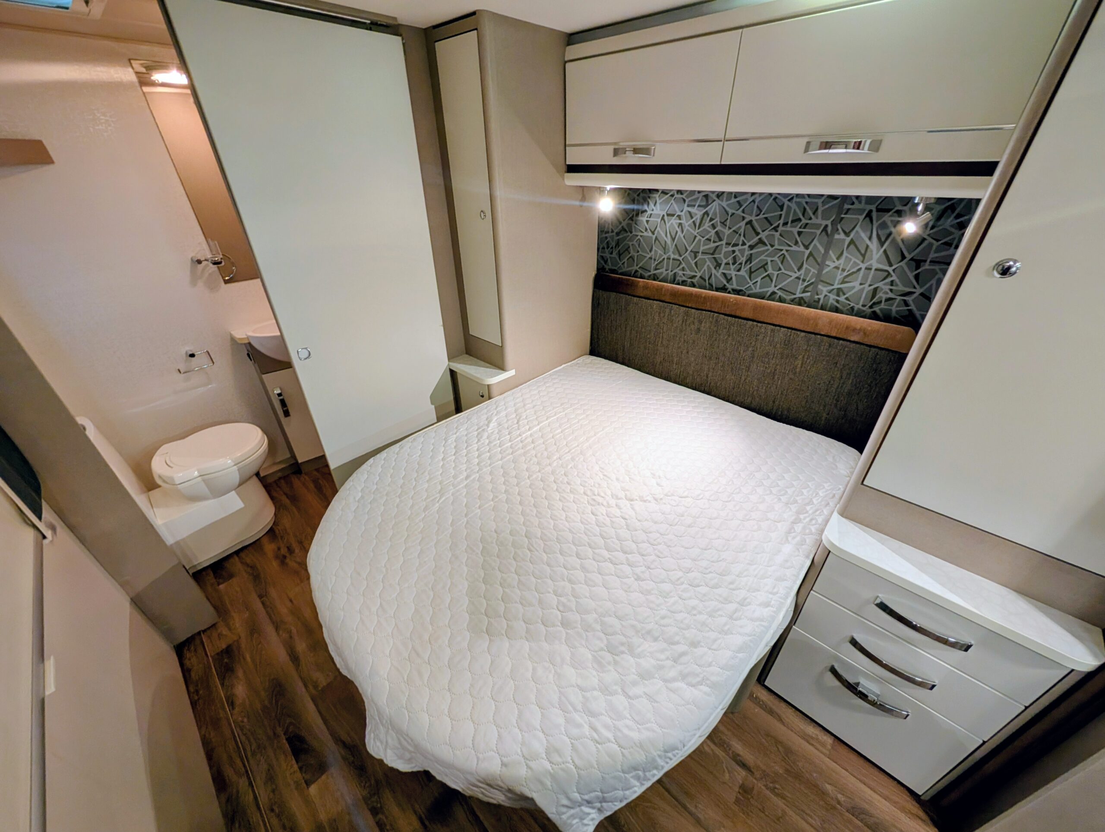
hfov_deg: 110.5
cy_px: 416
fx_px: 384
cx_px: 552
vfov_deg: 94.6
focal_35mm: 12
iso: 175
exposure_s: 1/23.9
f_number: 1.7
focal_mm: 2.02
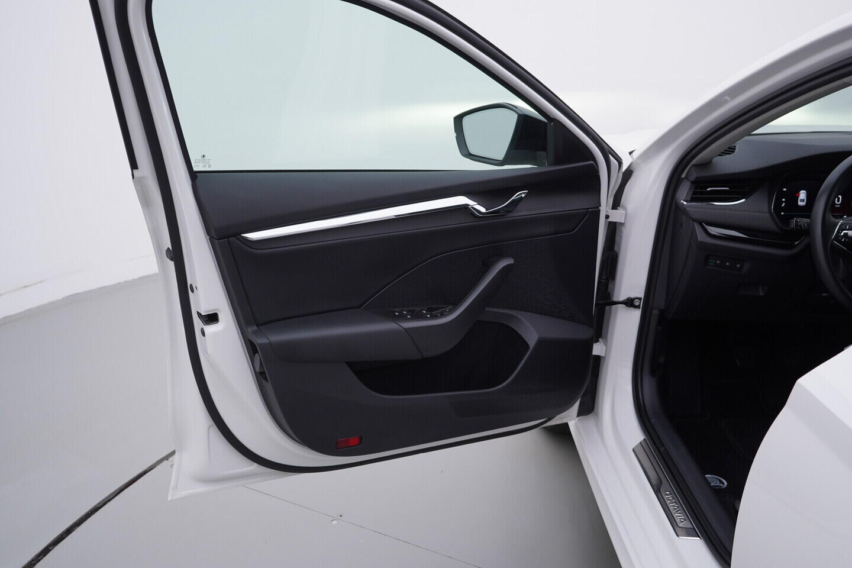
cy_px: 284
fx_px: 852
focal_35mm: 36
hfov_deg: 53.1
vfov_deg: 36.9
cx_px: 426
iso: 125
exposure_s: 1/80
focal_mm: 24
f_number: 4
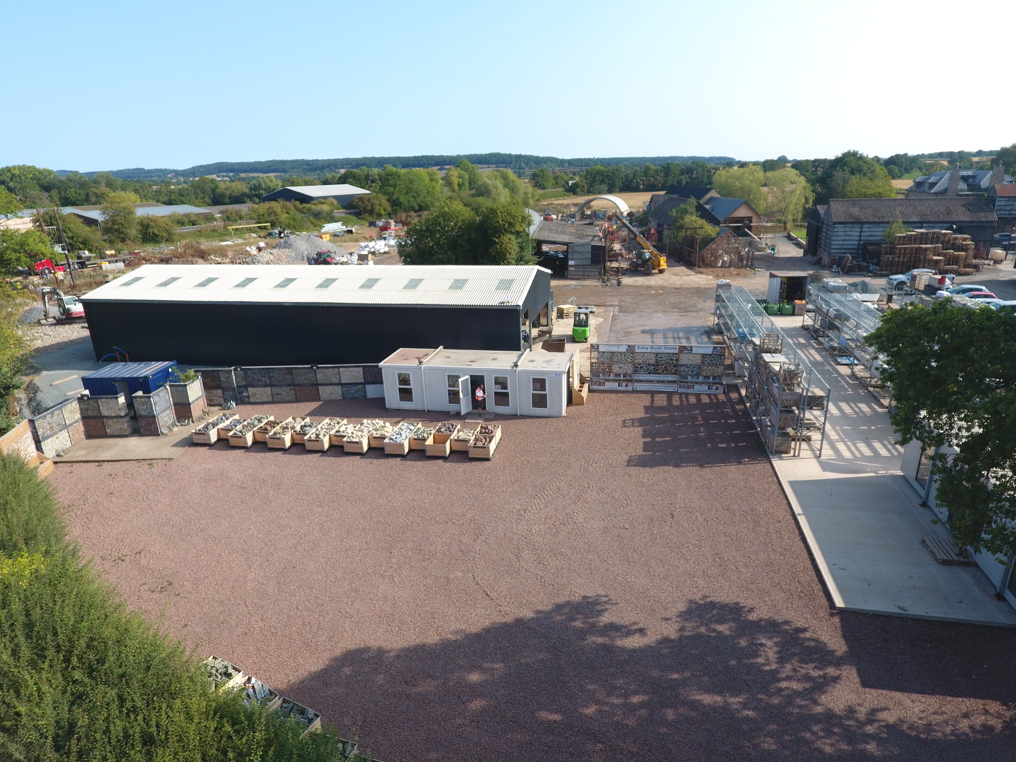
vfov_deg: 66.0
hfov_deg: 81.7
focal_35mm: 20
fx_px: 587
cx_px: 508
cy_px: 381
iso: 100
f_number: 2.8
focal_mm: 3.61
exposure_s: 1/470
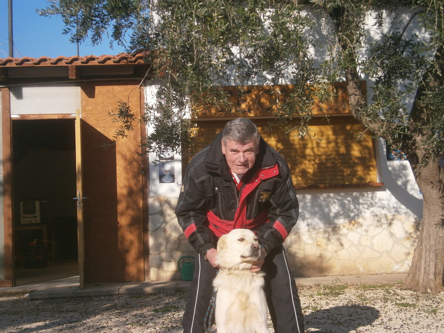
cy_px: 166
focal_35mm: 60
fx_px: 770
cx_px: 222
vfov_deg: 24.4
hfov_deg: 32.2
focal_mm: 10.7
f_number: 3.9
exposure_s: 1/640
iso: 80
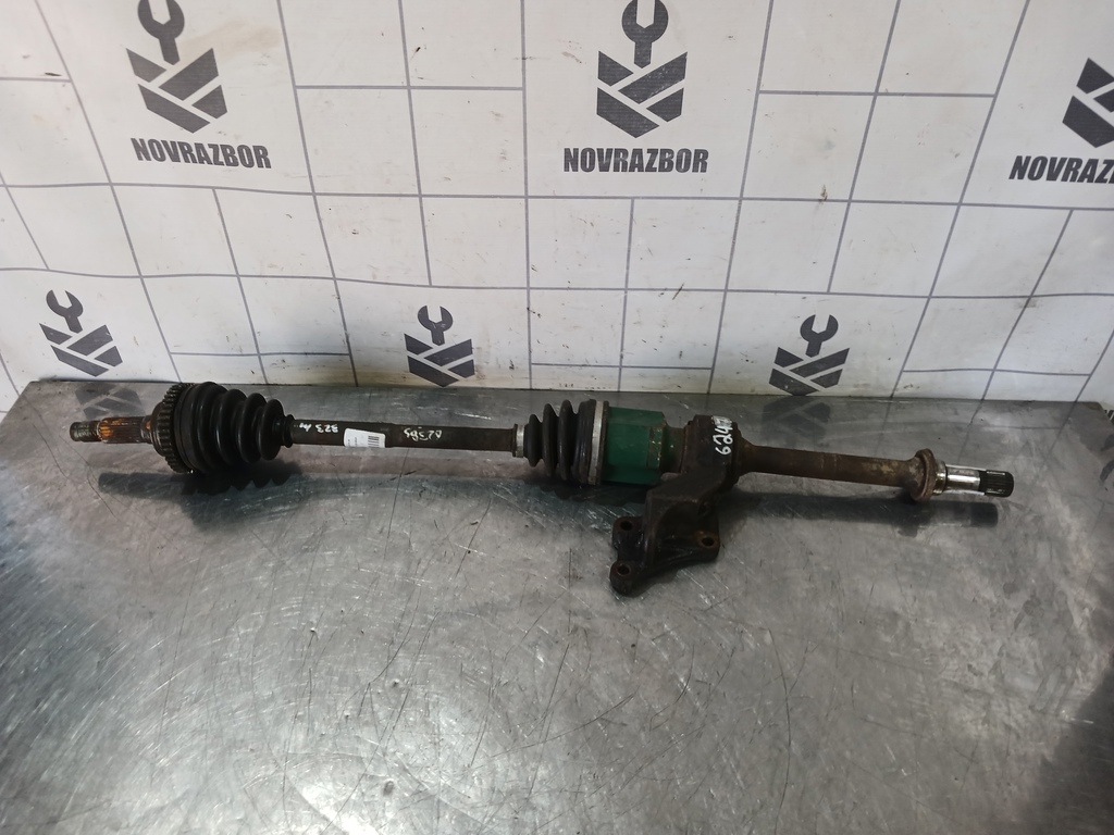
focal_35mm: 27
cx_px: 557
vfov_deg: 51.4
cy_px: 418
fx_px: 869
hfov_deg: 65.3
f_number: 1.8
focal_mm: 4
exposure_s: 1/50
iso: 80
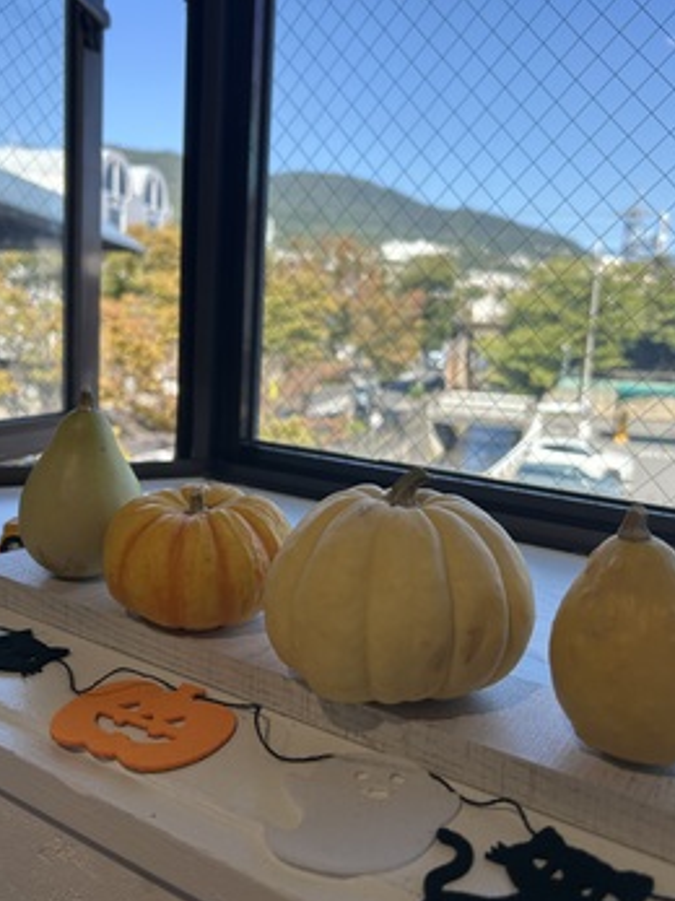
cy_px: 434
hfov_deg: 46.8
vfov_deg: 60.0
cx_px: 338
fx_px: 780
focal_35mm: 30
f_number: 1.5
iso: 50
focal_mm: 5.7
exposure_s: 1/1412
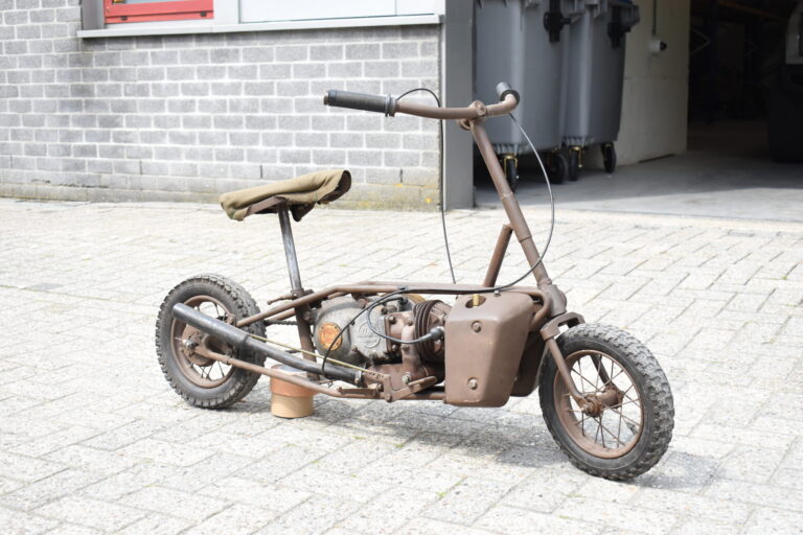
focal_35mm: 48
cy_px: 268
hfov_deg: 41.1
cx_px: 402
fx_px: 1071
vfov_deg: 28.1
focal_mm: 32
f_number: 5.6
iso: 1000
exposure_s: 1/1250
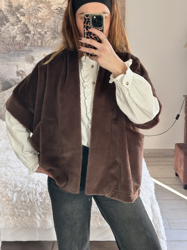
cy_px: 125
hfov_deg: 30.3
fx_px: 346
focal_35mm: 48
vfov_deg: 39.7
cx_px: 94
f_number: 1.78
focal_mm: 6.86
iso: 80
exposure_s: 1/63
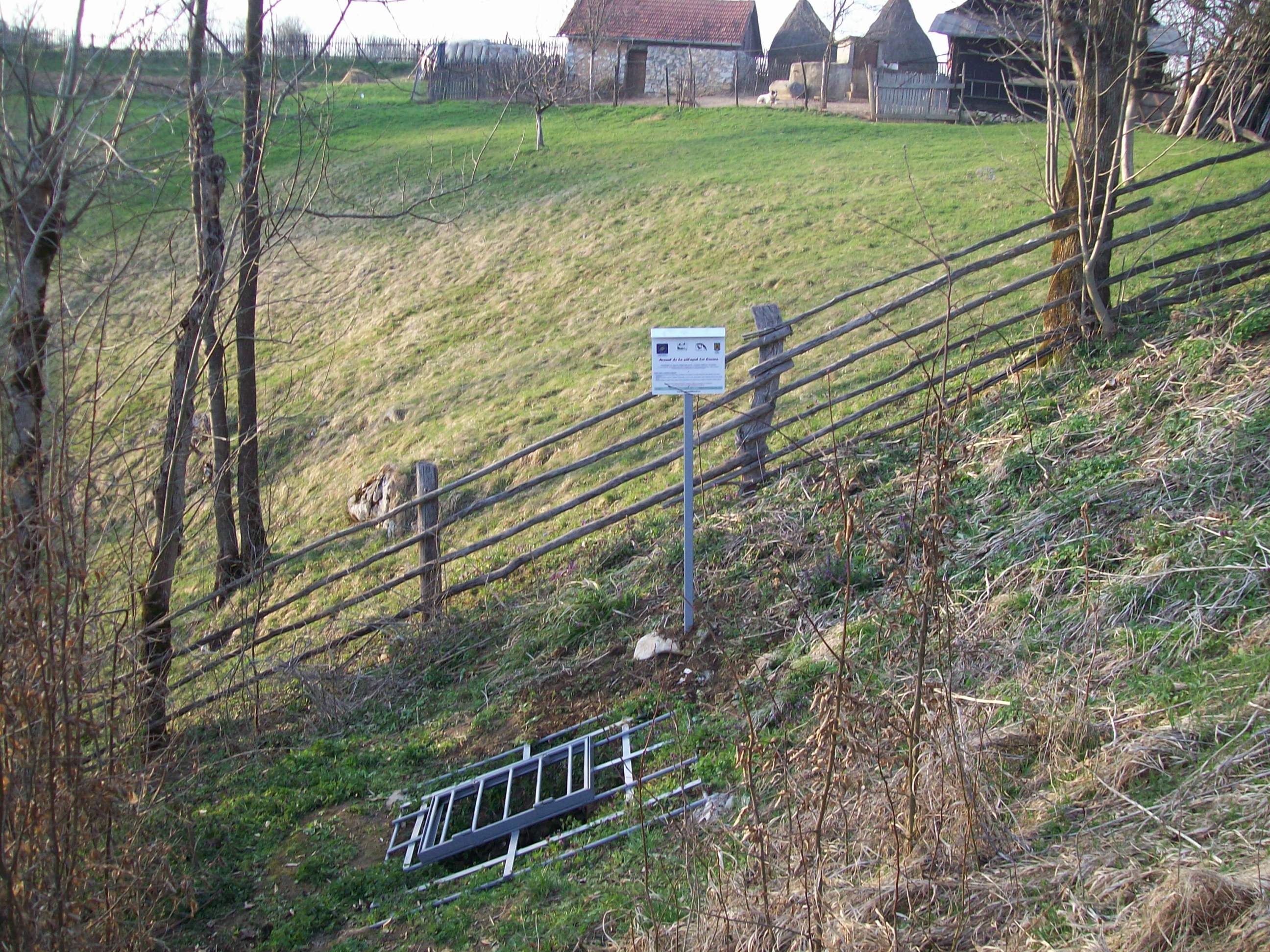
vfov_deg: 39.7
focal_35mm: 36
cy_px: 476
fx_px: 1321
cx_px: 635
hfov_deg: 51.4
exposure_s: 1/128
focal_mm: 6
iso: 80
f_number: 2.7
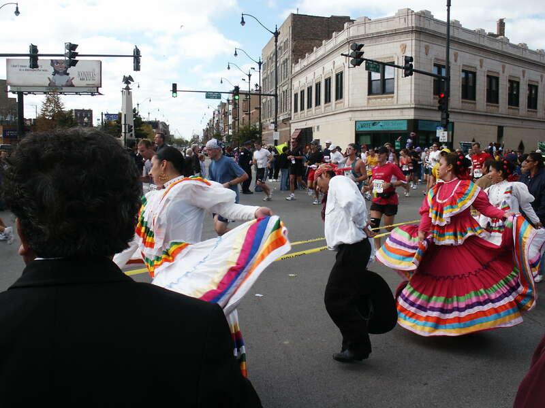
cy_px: 204
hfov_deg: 52.6
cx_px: 272
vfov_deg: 40.7
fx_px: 551
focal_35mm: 35
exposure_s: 1/180
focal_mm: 7.2
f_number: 6.7
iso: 64
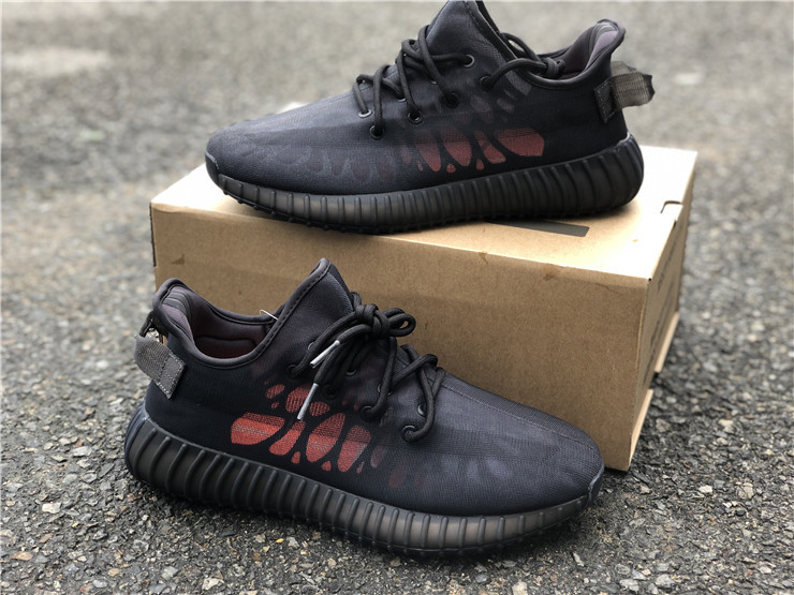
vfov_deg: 28.0
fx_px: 1193
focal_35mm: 52
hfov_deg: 36.8
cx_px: 397
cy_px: 298
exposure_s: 1/60
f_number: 2.4
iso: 20
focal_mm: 6
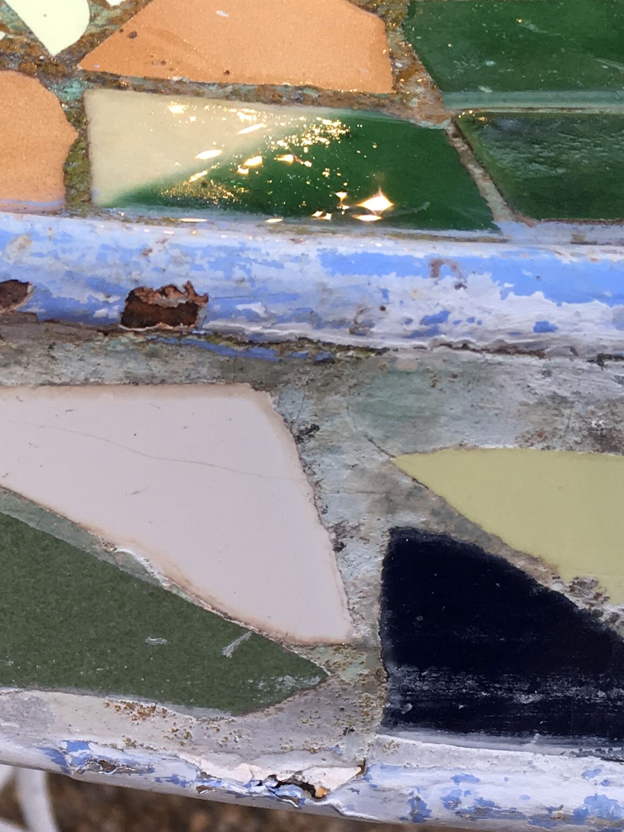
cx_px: -147
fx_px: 1827
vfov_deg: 25.4
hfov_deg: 18.3
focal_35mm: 76
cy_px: 615
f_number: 2.2
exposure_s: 1/50
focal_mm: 4.15
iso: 32
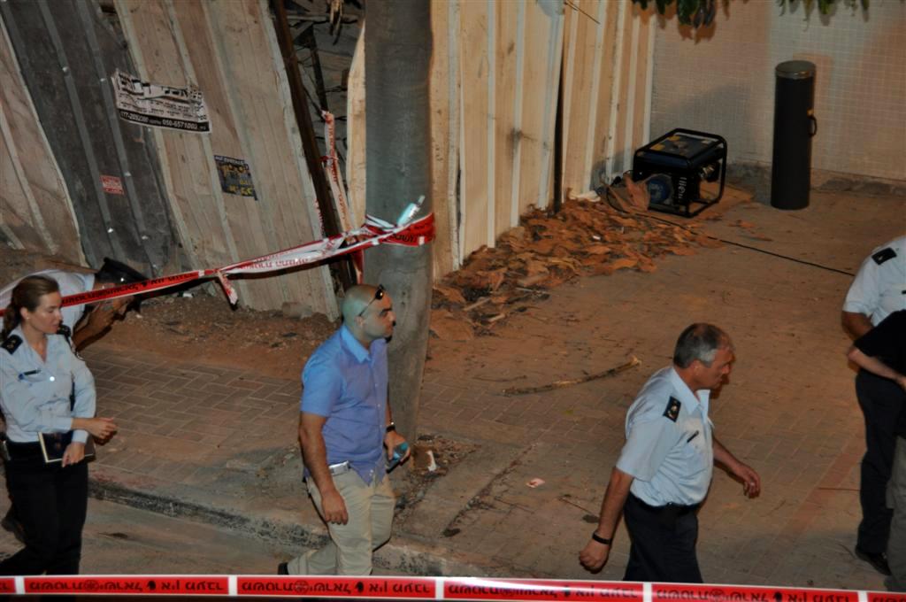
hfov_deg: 22.6
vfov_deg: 15.1
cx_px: 453
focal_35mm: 90
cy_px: 301
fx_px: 2262
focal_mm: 60
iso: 800
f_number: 4.8
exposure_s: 1/60
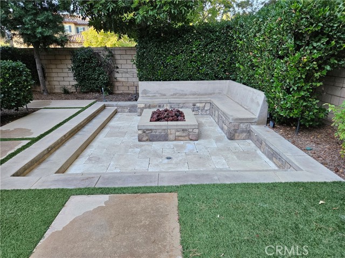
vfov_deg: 58.9
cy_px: 129
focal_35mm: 23
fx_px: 229
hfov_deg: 73.9
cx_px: 172
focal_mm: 5.4
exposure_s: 1/359
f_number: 1.8
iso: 250
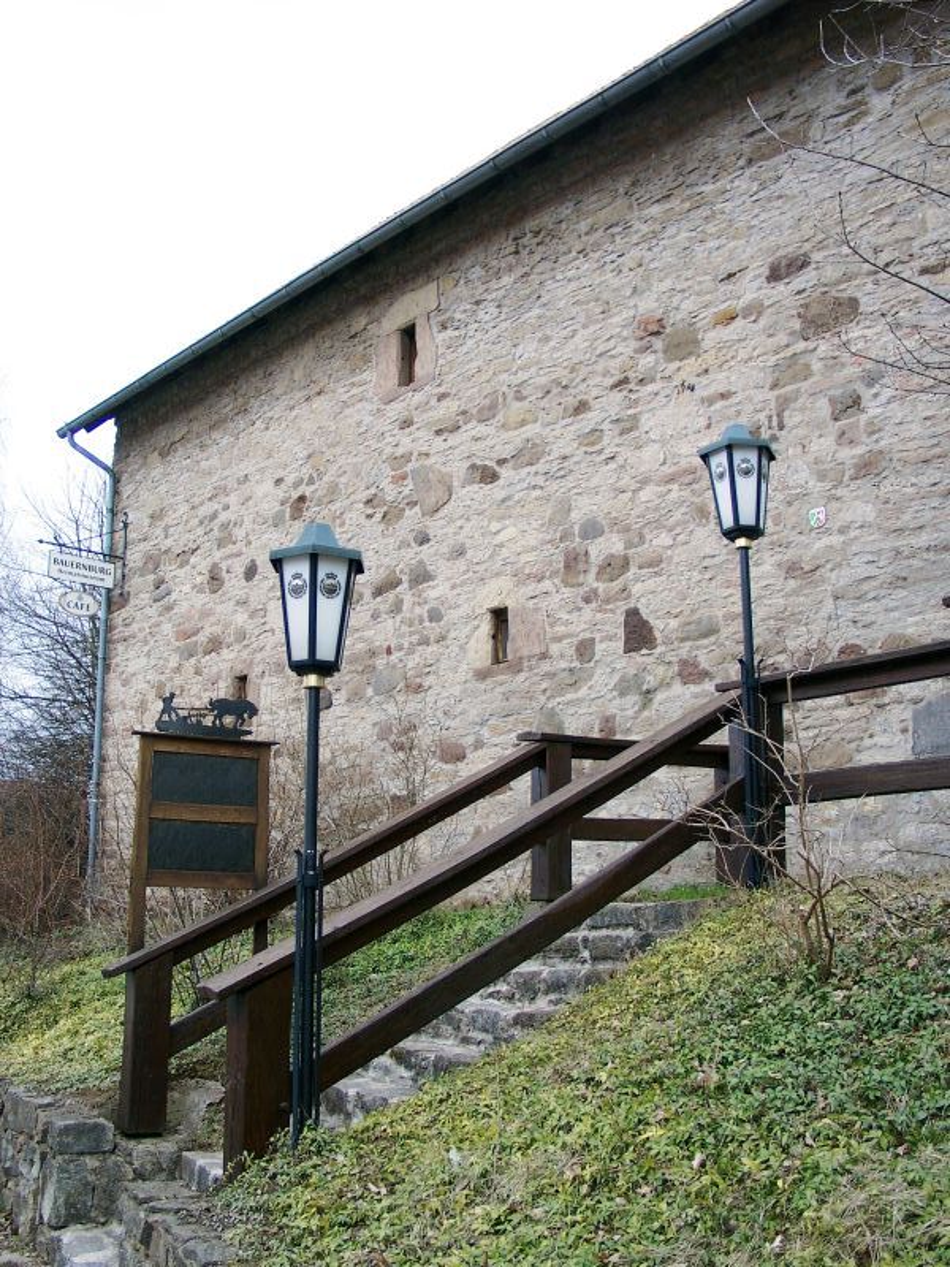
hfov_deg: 41.8
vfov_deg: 54.0
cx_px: 475
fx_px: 1244
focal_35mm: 34
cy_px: 634
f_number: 2
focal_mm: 7.13
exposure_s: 1/73.5
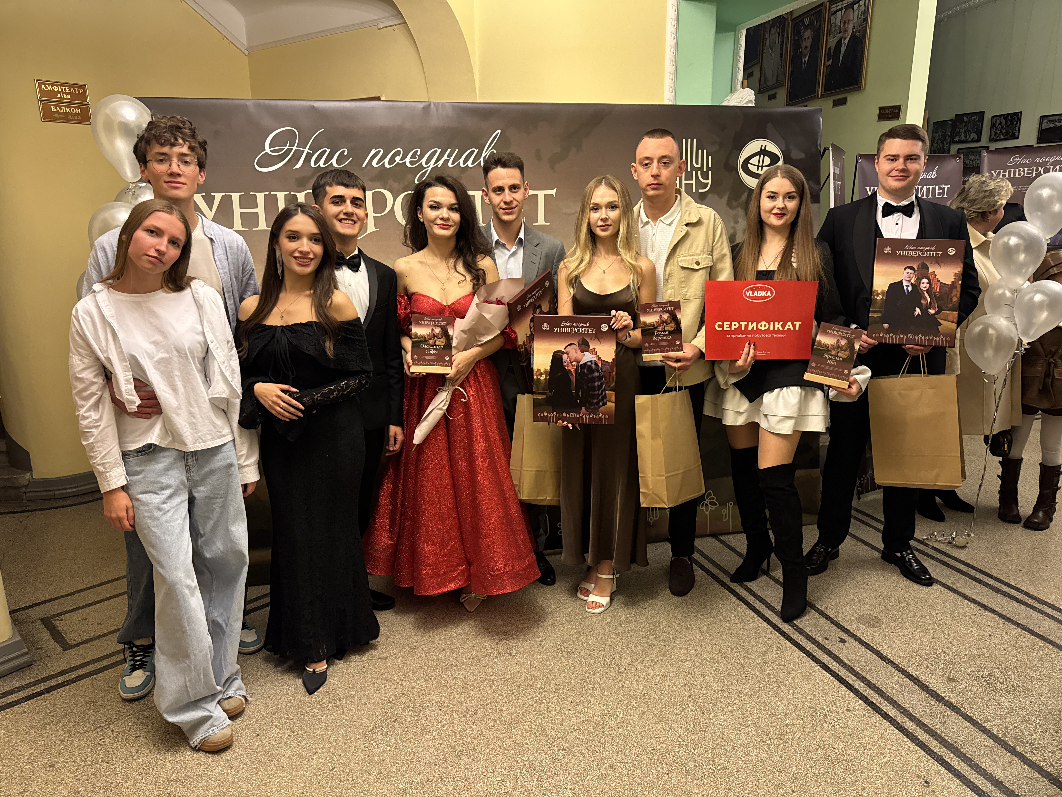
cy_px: 398
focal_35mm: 24
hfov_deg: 71.6
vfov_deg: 56.8
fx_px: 736
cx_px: 531
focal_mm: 6.76
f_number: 1.78
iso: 640
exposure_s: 1/33
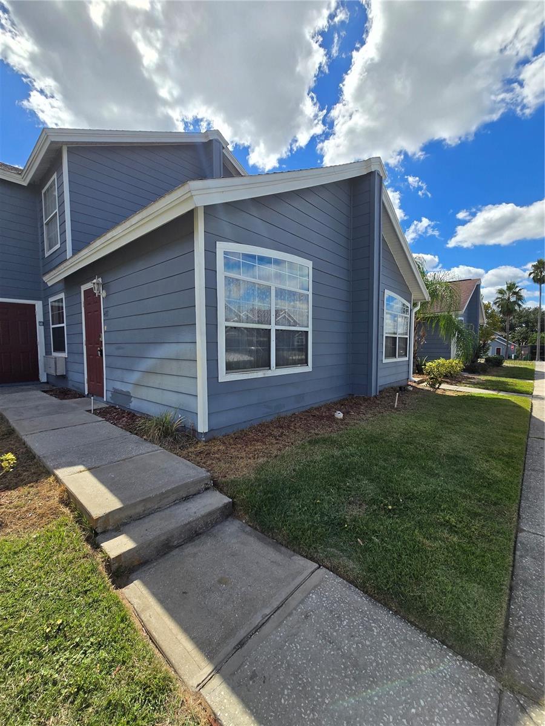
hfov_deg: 89.9
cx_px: 272
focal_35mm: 13
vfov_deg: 106.2
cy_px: 363
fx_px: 273
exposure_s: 1/2775
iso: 50
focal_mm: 2.2
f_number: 2.2
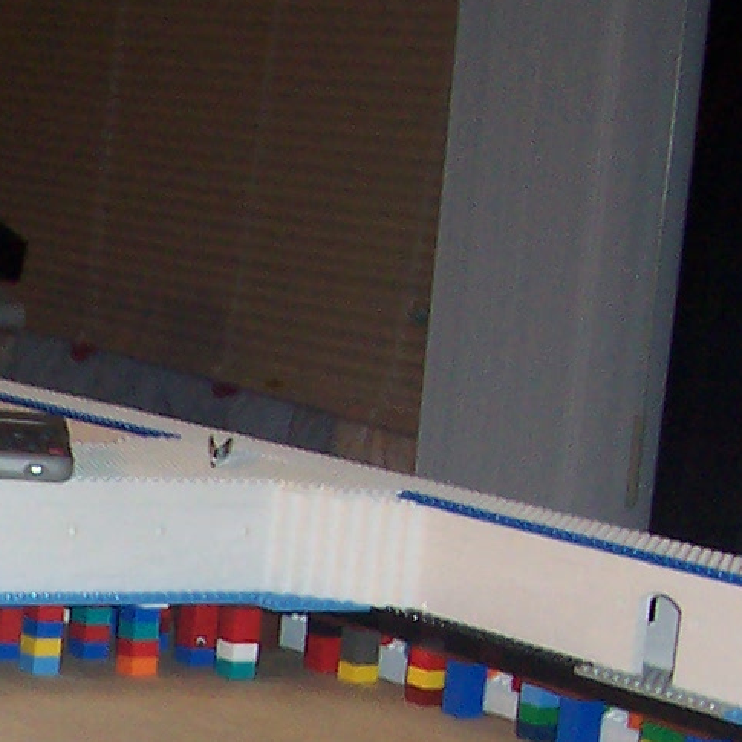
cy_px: 947
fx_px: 3322
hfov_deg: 12.2
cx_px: -353
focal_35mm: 137
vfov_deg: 12.4
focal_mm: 5.6
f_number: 2.8
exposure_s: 1/60
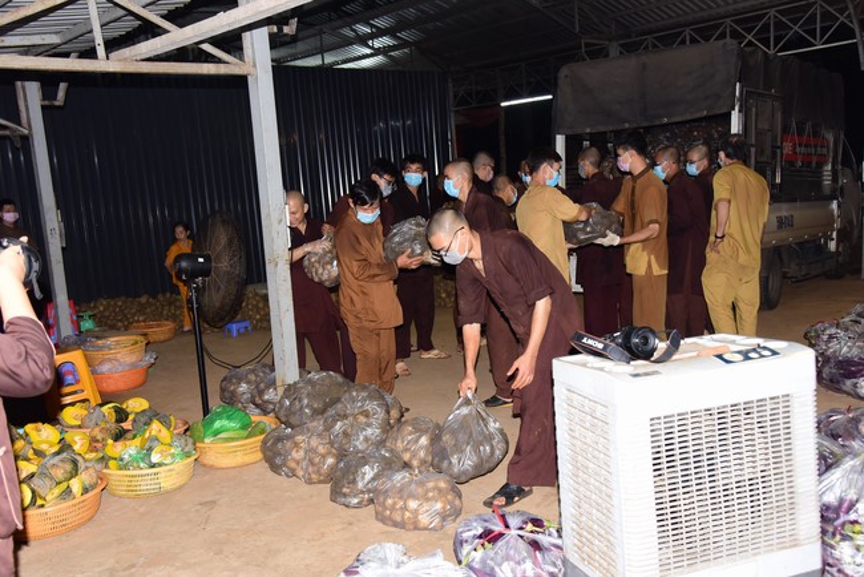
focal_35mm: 35
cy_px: 288
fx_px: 840
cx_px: 432
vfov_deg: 37.9
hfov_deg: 54.4
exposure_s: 1/125
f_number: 5.6
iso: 1250
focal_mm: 35
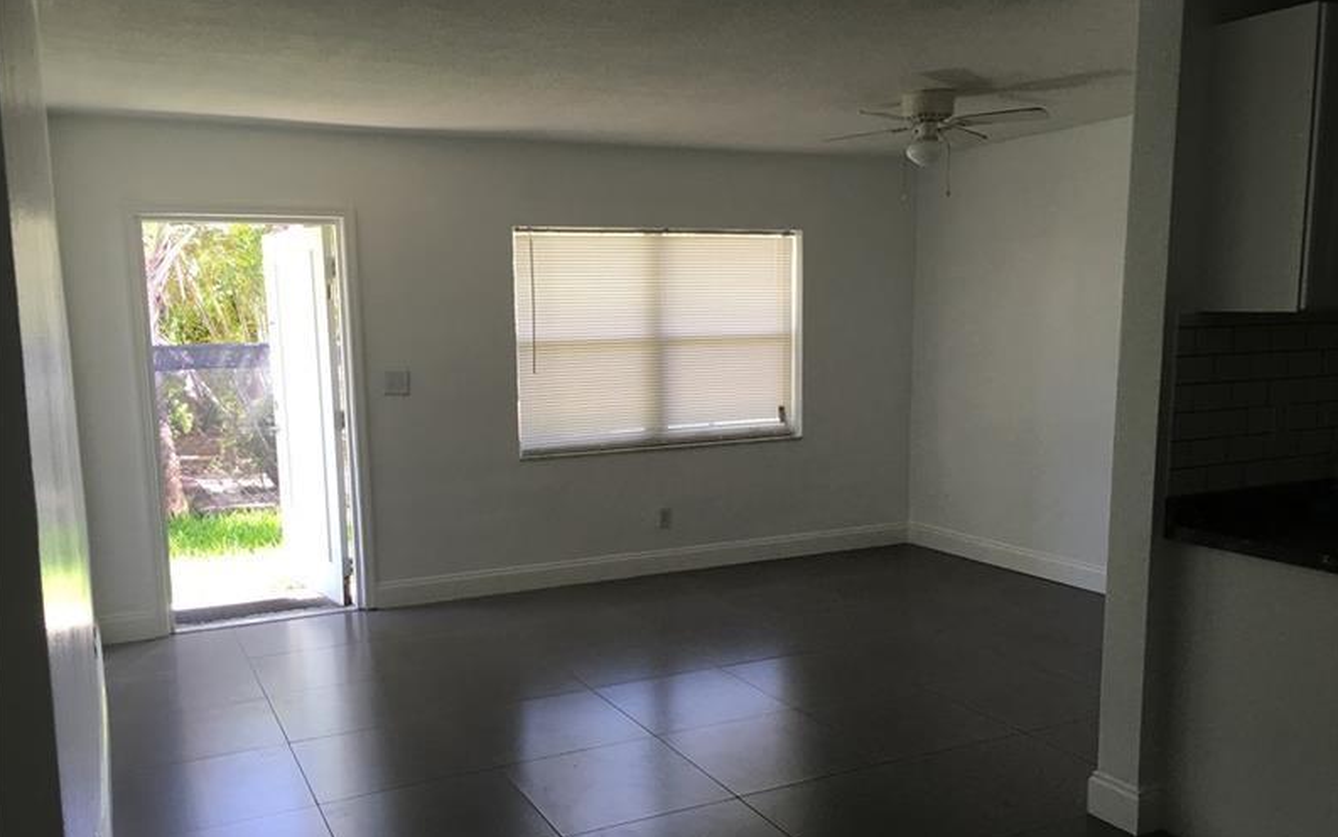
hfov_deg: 61.2
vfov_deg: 40.5
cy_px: 488
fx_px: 1131
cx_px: 668
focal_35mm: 31
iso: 25
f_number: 2.2
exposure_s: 1/30
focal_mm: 4.15
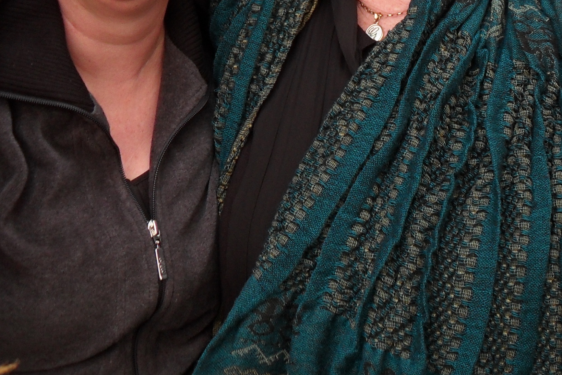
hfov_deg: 24.9
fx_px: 1265
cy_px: -63
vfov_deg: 16.2
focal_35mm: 81
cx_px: 381
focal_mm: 6.2
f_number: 2.8
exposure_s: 1/125
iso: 100
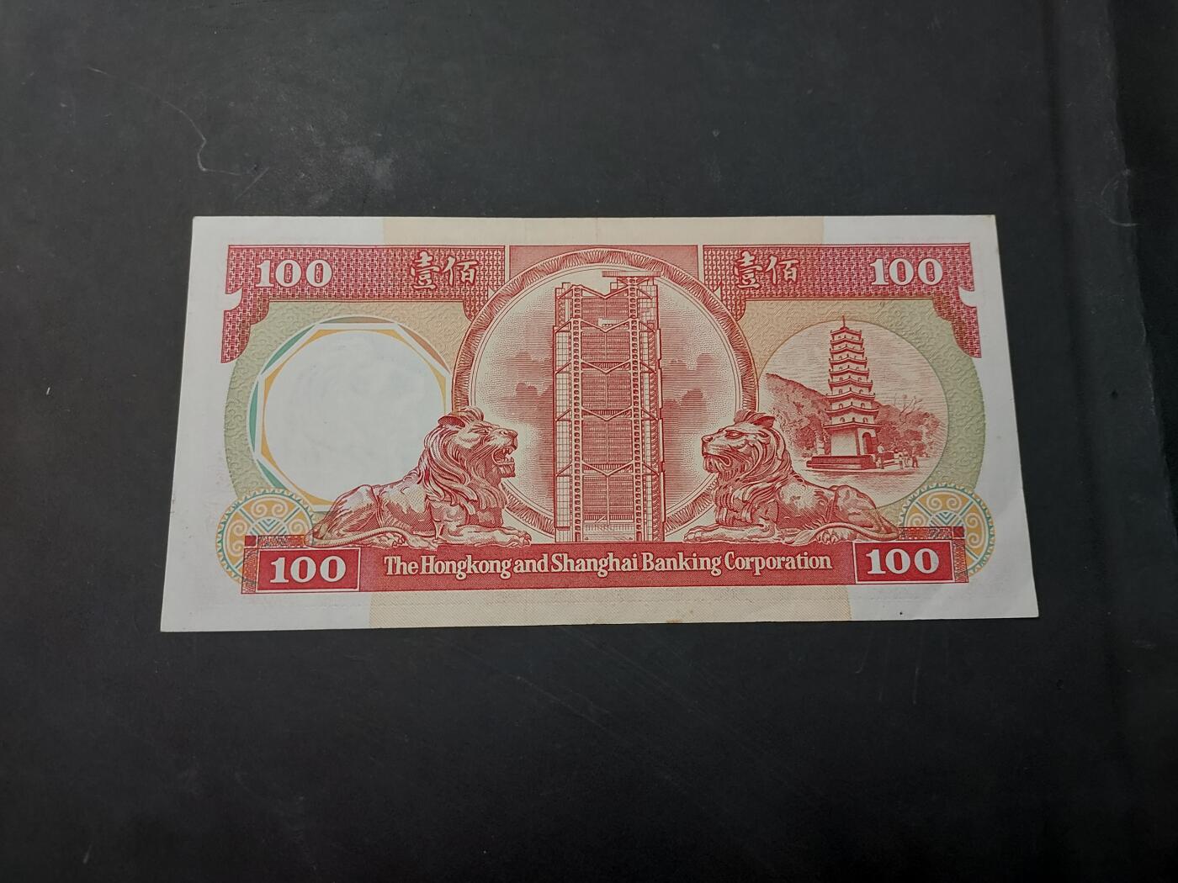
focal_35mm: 24
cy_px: 442
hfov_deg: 71.6
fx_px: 817
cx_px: 589
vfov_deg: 56.8
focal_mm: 4.6
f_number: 1.8
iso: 50
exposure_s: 1/60
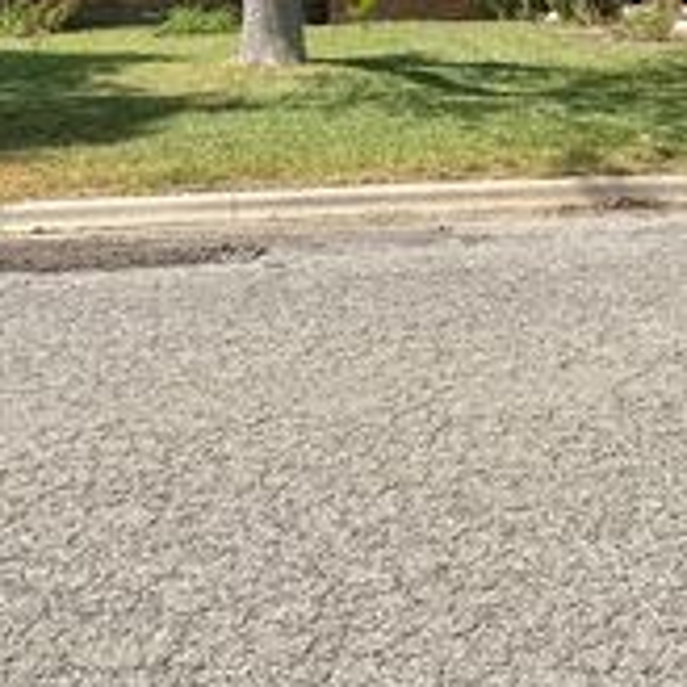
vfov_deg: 23.5
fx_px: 1572
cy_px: -23
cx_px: 402
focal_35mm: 70
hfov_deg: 24.6
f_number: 1.8
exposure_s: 1/2688
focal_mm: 4.25
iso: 32
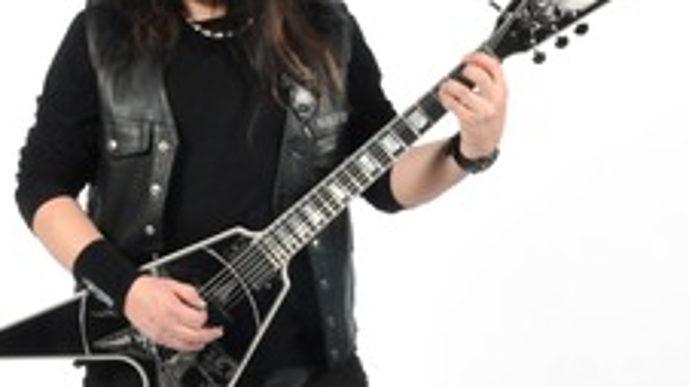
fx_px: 1626
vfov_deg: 13.5
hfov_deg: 23.9
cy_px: 283
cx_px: 320
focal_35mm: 89
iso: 2000
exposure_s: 1/200
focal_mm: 32
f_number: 22
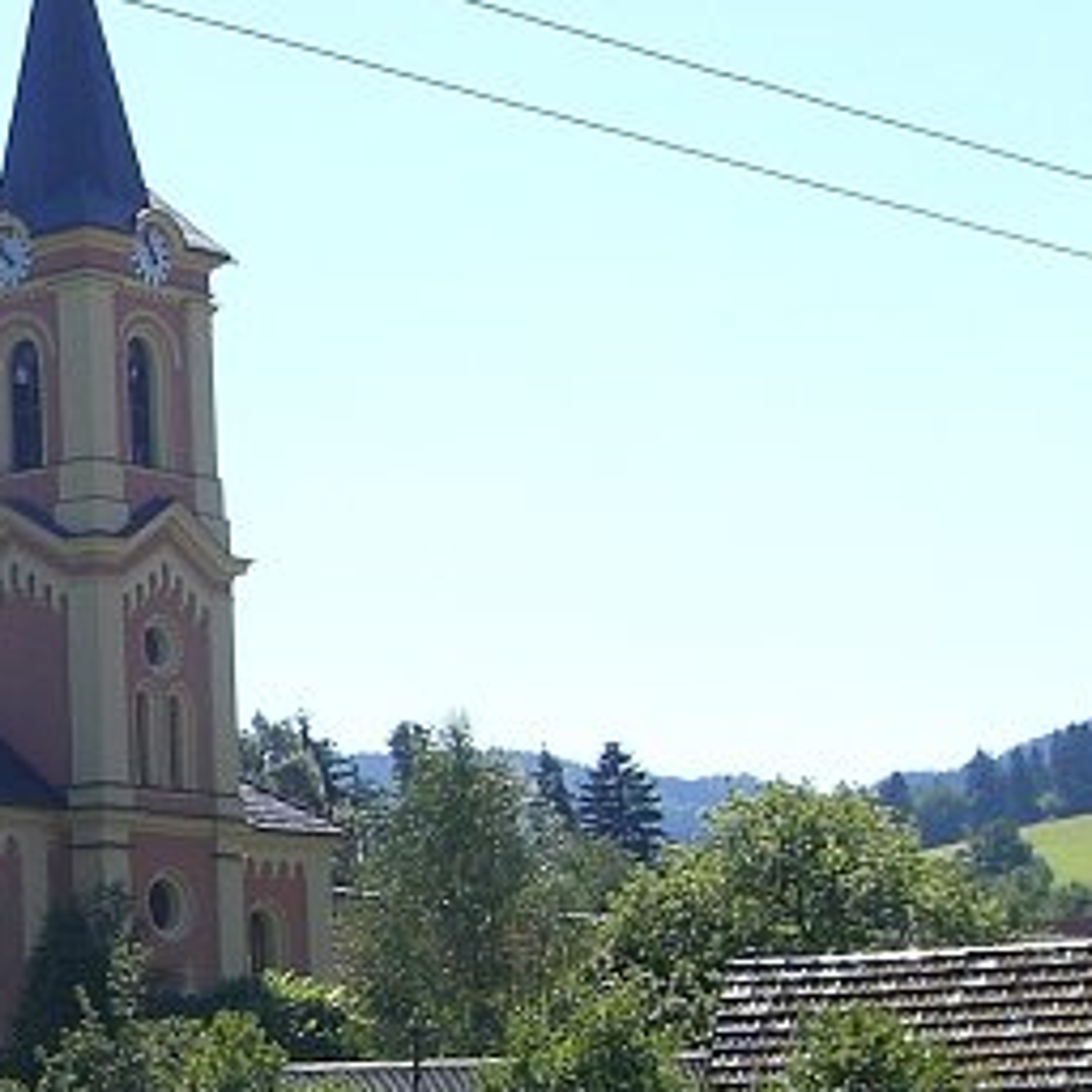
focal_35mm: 105
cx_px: -567
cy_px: 631
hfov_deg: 15.3
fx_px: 3747
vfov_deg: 16.6
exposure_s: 1/400
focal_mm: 6.3
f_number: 4.4
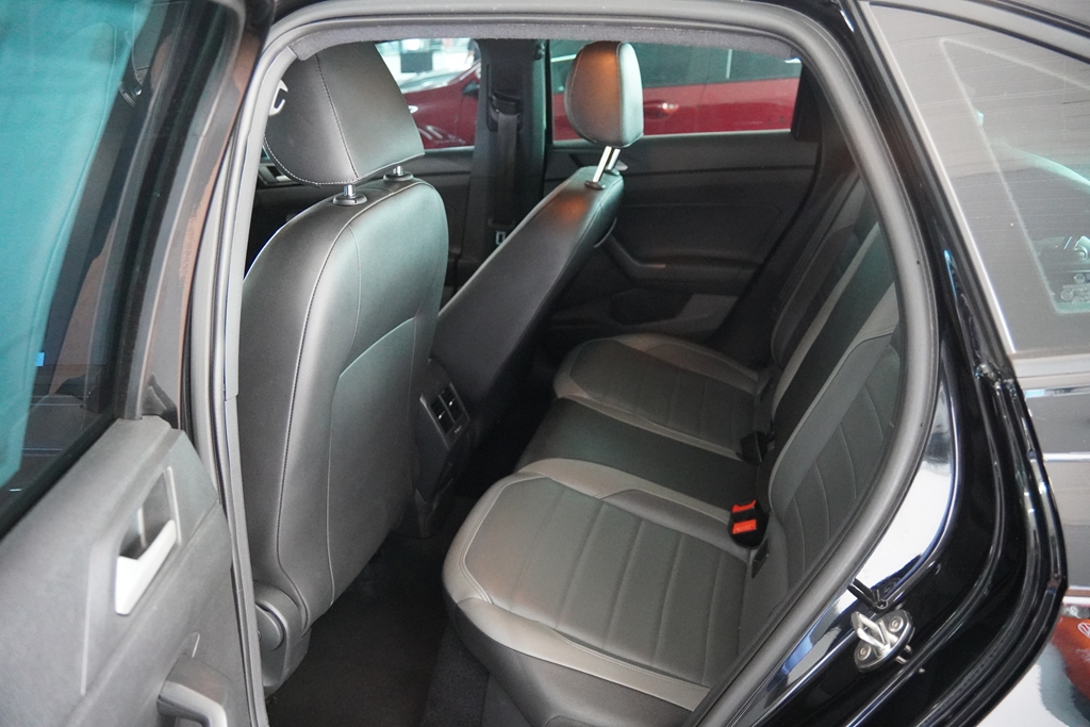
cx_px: 545
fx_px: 772
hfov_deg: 70.4
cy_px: 364
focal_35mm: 26
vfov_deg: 50.4
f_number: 2.8
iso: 6400
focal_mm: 17
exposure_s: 1/100
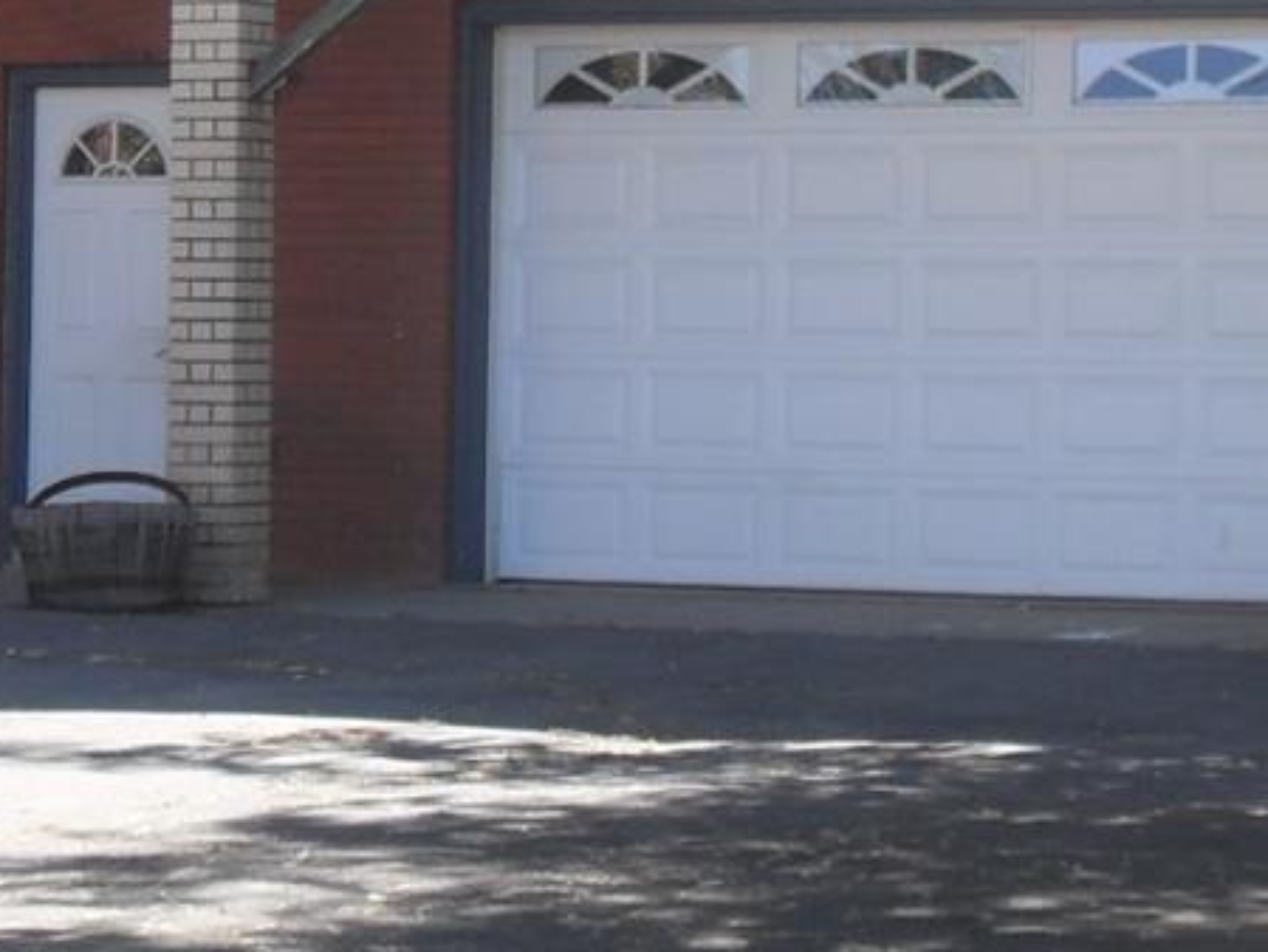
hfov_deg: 11.8
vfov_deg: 8.7
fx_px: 6119
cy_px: -331
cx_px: 743
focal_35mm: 167
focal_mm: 8.4
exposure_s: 1/250
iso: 80
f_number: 3.4
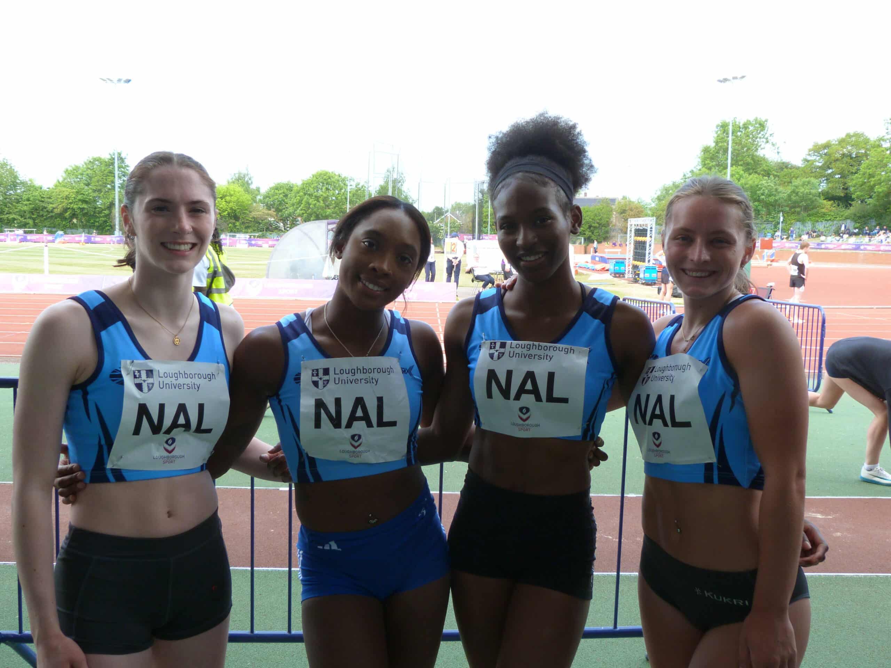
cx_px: 446
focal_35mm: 33
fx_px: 849
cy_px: 334
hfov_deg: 55.4
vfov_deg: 42.9
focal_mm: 5.8
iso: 100
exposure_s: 1/125
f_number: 4
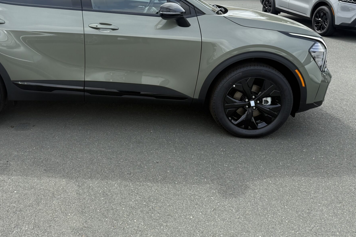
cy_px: 68
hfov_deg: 52.0
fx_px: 356
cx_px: 114
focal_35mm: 36
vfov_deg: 36.3
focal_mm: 6.76
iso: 100
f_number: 1.78
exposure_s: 1/2703
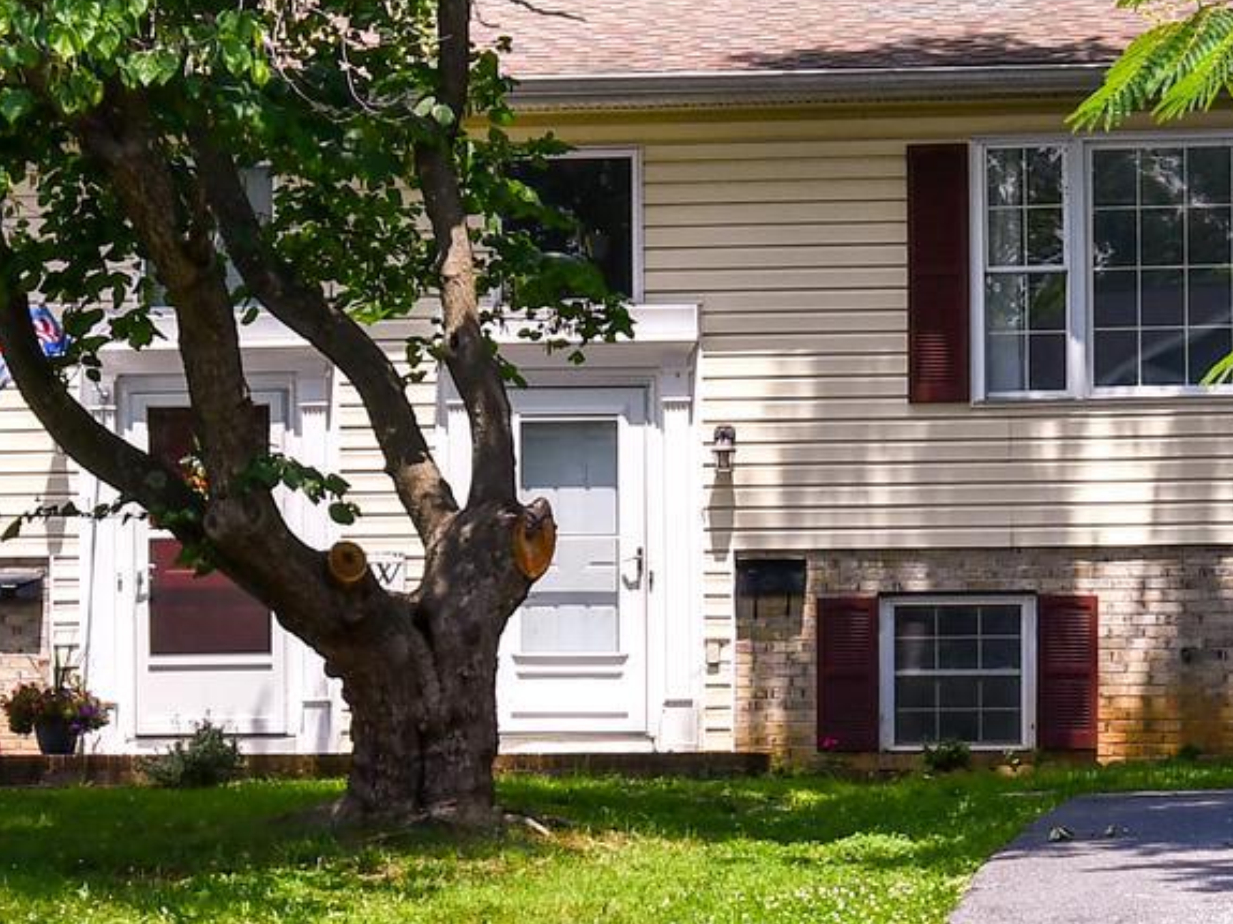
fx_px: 4024
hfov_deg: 17.4
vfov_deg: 13.1
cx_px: 834
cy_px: 468
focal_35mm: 113
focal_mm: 22
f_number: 8
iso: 125
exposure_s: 1/250
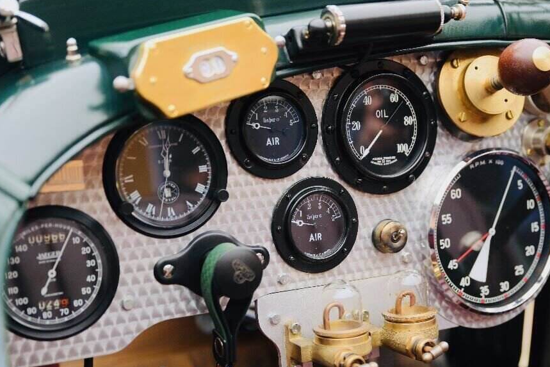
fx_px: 856
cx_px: 312
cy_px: 205
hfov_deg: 35.6
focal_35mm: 56
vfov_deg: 24.2
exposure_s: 1/100
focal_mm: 47
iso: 800
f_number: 3.5
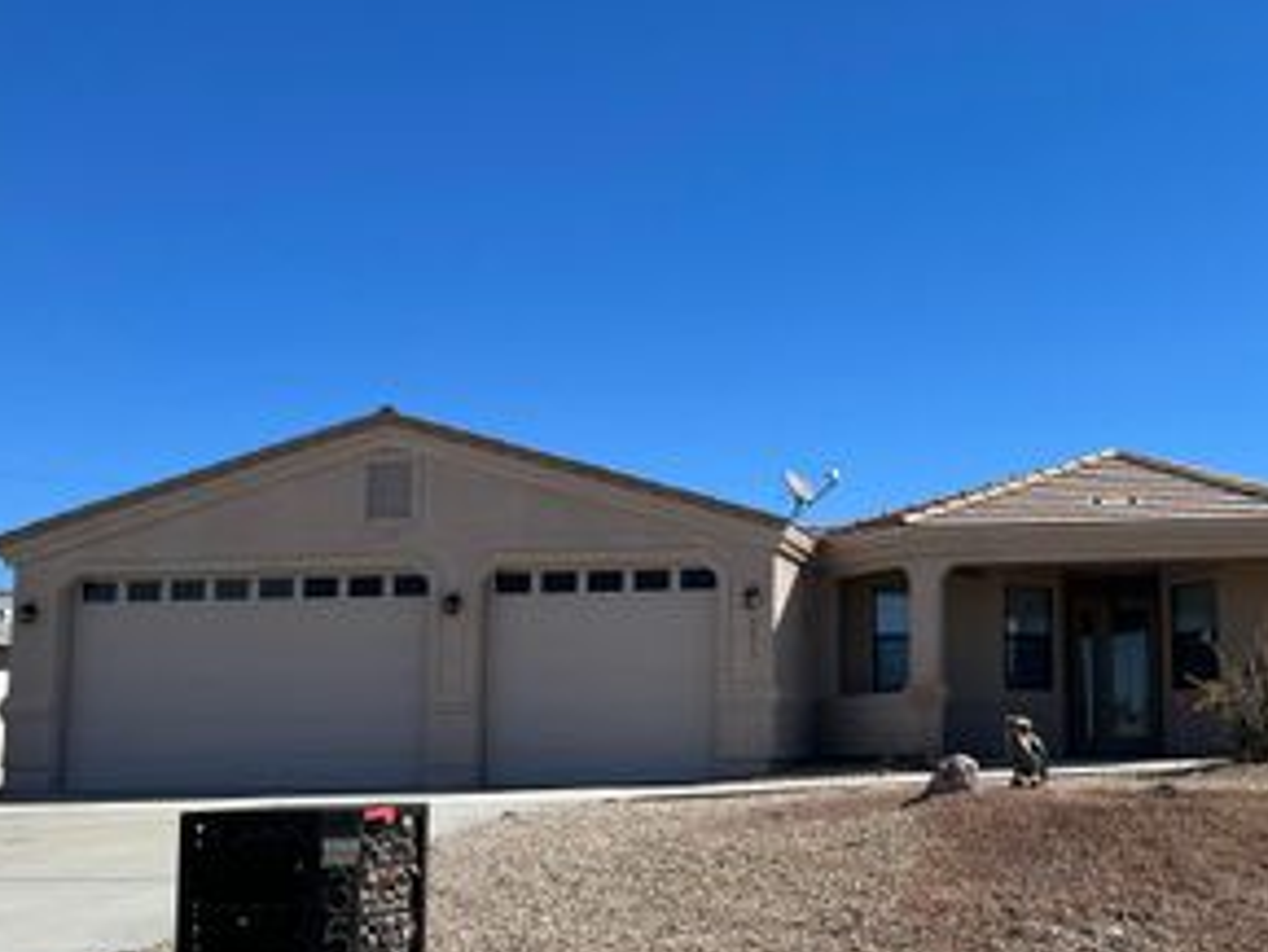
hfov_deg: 40.4
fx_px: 1649
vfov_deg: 32.1
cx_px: 1005
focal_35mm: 45
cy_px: 568
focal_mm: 5.7
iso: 50
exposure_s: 1/5319
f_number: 1.5
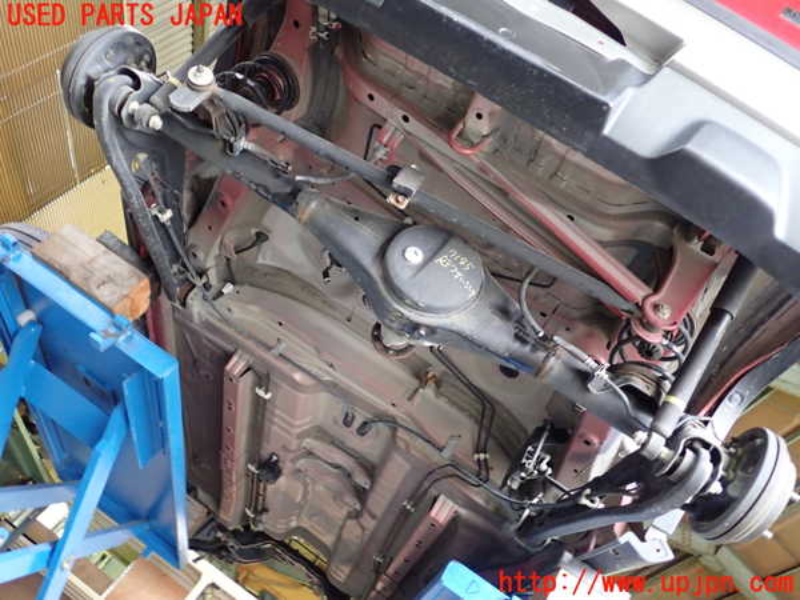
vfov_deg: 46.8
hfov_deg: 60.0
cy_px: 300
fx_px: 693
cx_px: 400
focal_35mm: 30
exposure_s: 1/30
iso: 640
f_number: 2.3
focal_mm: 5.5
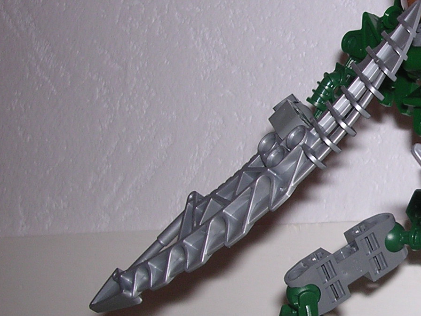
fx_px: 1058
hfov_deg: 21.4
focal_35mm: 87
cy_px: 203
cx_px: 455
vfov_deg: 16.9
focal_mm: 5.8
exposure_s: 1/60.1
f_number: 2.8
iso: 100
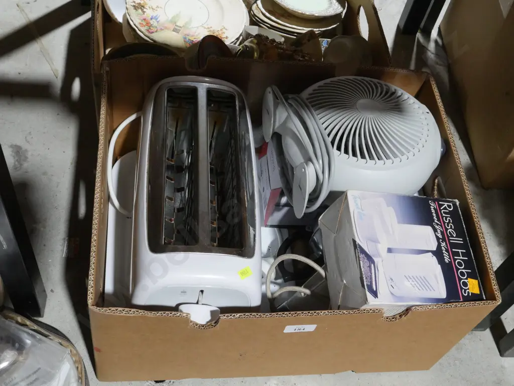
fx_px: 654
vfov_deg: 32.9
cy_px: 193
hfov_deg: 42.9
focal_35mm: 44
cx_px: 257
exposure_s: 1/60
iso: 3200
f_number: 11
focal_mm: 22
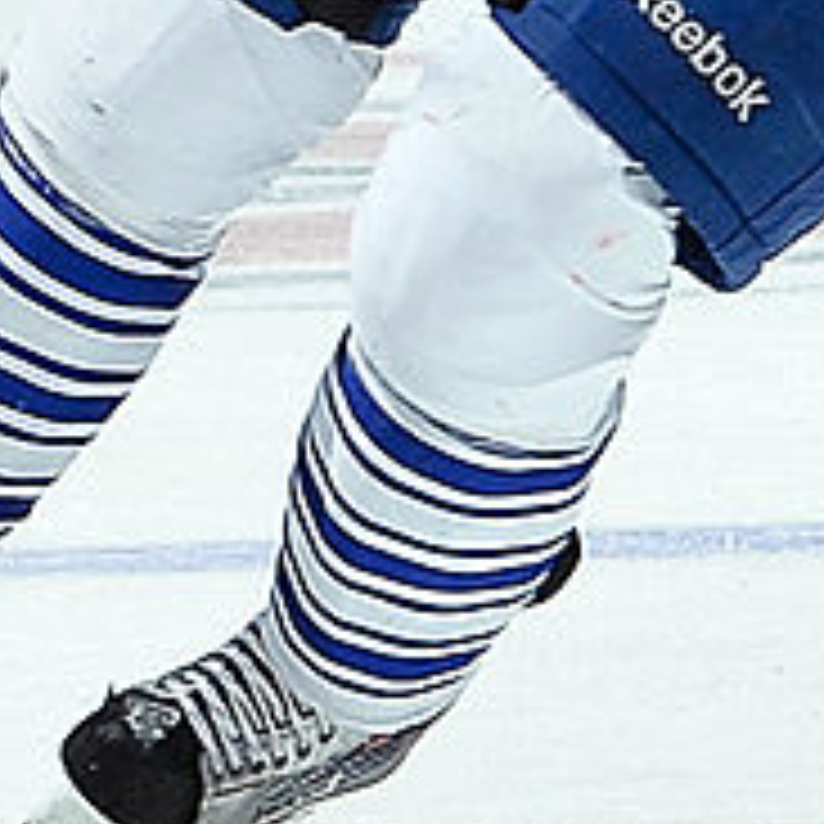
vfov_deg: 2.9
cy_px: -128
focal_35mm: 594
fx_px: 15997
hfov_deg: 2.9
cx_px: -441
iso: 320
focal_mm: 125
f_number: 9
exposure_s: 1/250
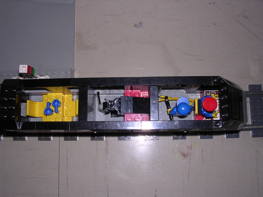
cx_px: 132
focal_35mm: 38
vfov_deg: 37.7
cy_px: 98
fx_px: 289
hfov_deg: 49.0
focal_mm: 5.8
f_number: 5.6
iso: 100
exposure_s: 1/60.1
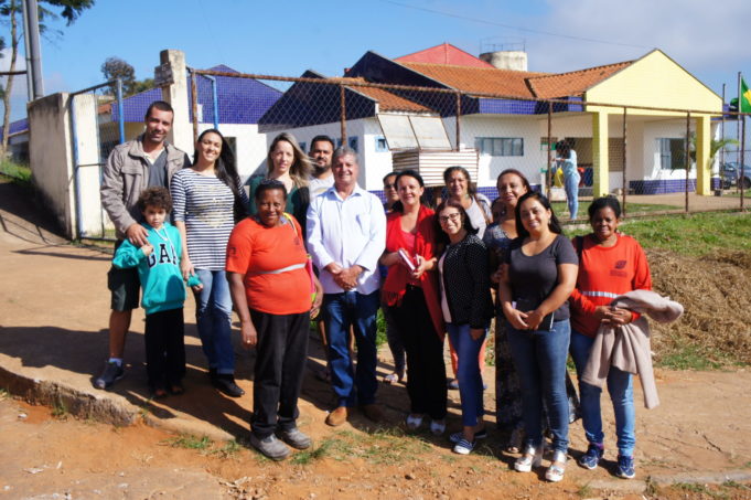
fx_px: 813
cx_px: 376
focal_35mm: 39
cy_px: 250
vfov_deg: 34.2
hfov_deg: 49.6
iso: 200
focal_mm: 26
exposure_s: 1/200
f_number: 13
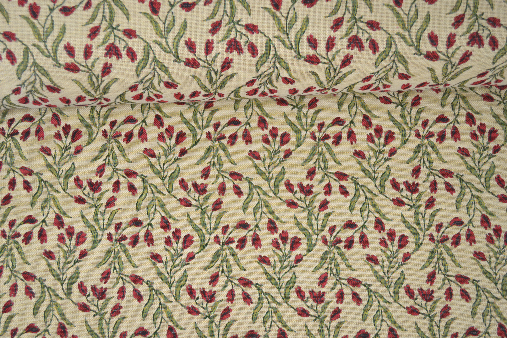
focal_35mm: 44
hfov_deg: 45.0
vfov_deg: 30.8
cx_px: 254
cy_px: 169
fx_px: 613
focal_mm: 29
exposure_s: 1/30
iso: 100
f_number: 4.5
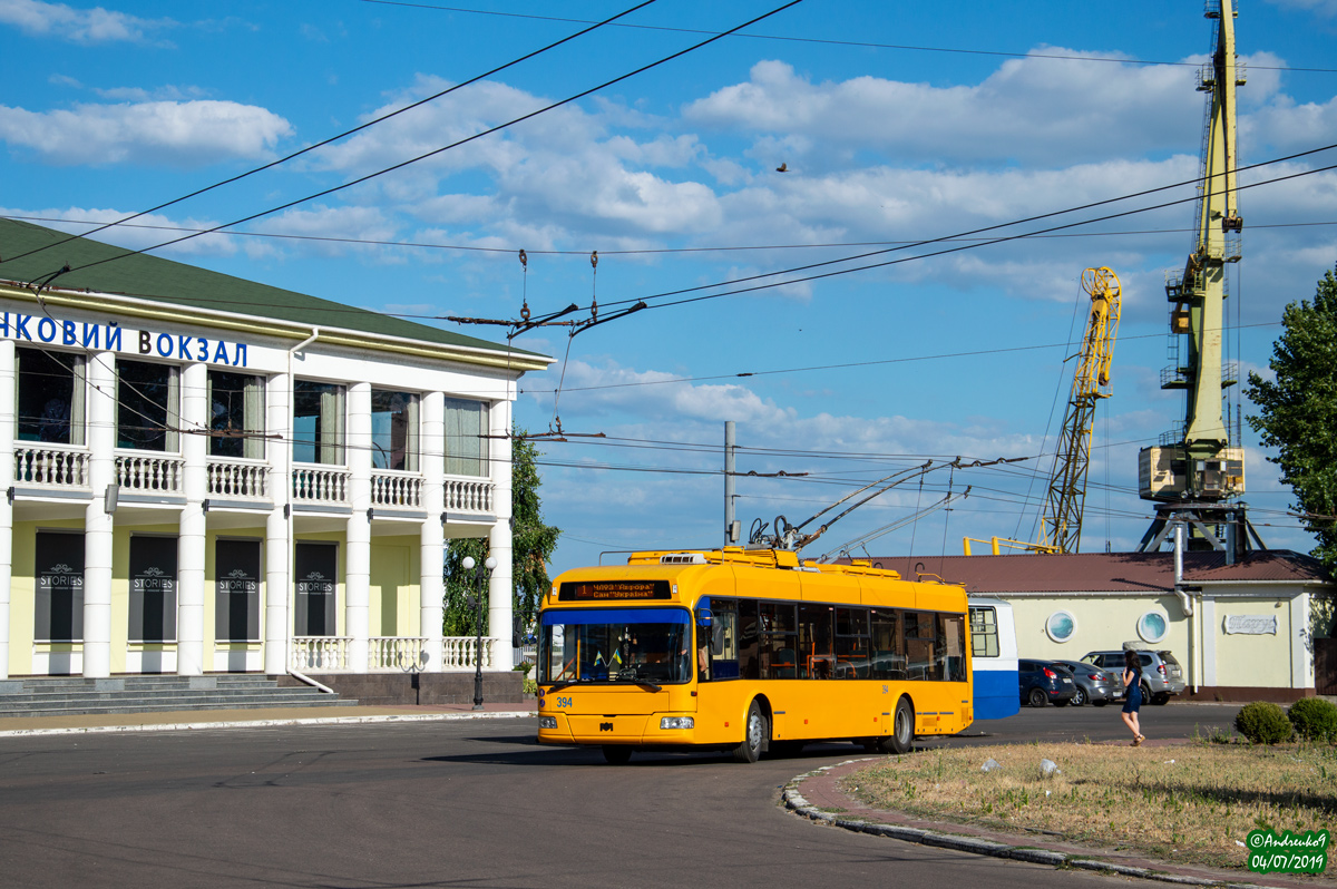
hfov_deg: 27.0
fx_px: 2783
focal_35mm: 75
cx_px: 668
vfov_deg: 18.2
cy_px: 444
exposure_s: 1/800
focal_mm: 50
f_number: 8
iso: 100
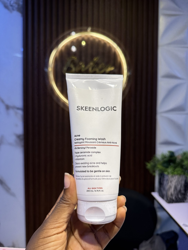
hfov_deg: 56.8
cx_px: 94
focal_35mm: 24
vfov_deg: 71.6
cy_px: 125
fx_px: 174
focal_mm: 6.76
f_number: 1.78
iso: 64
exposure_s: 1/255
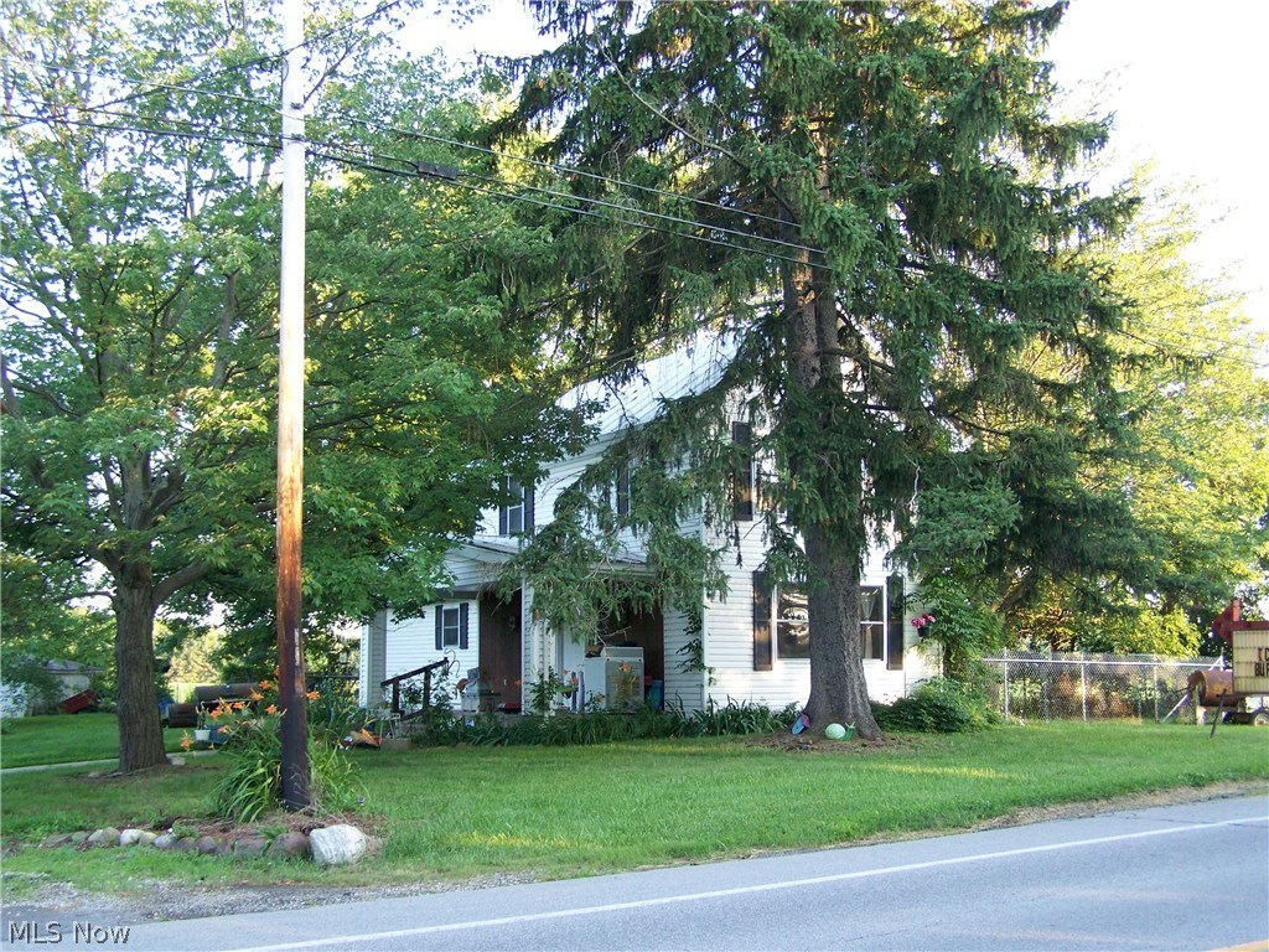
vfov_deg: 37.7
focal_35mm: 38
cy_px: 476
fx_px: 1393
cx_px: 634
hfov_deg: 49.0
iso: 125
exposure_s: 1/60
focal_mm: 6.3
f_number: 2.8
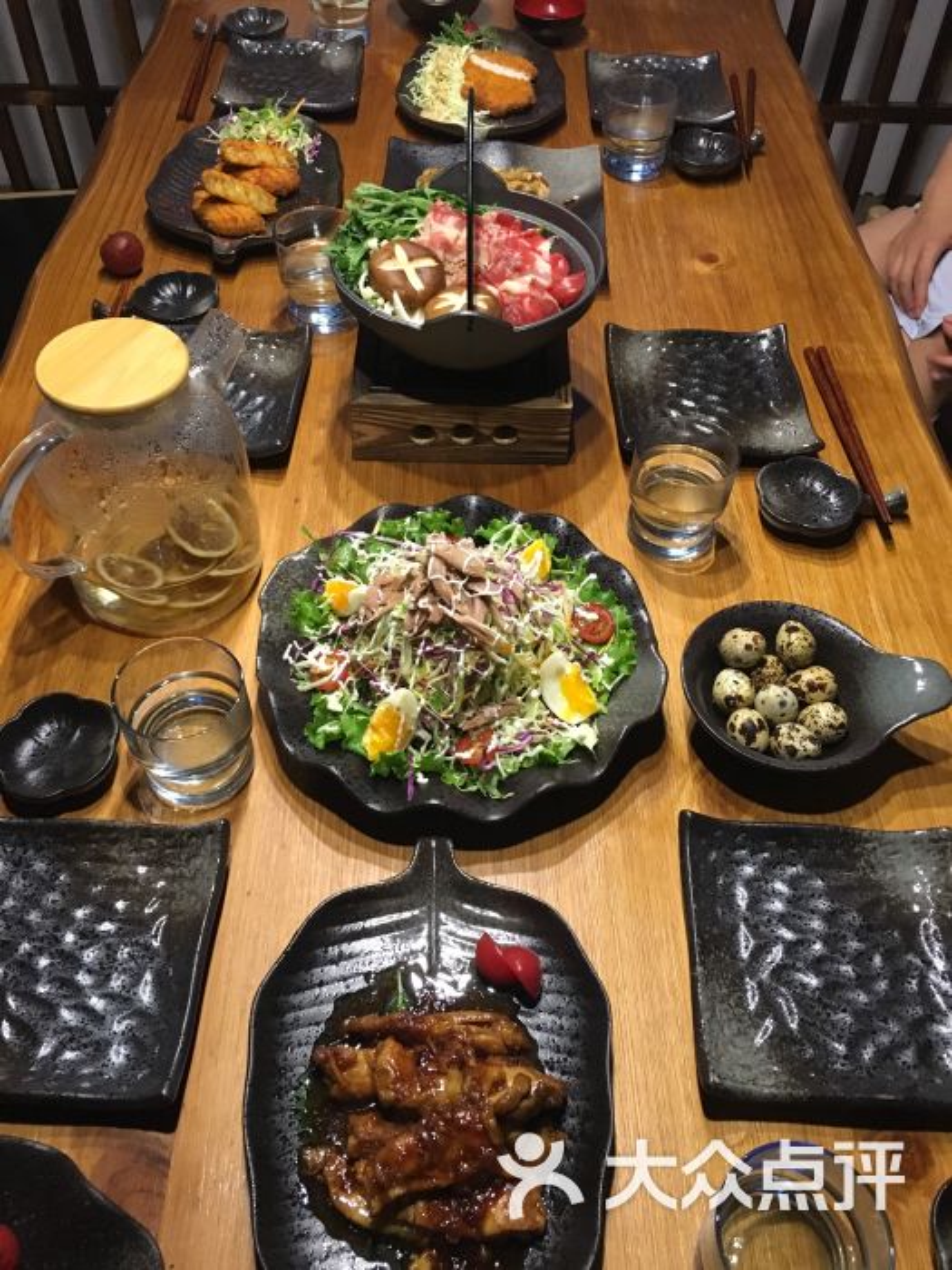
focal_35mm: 29
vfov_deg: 61.7
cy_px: 635
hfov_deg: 48.2
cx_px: 476
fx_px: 1063
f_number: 2.2
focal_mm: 4.15
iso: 200
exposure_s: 1/25
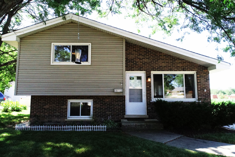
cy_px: 78
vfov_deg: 53.1
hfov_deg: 73.7
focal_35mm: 24
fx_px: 157
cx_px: 118
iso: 1600
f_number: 7.1
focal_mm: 8.8
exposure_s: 1/1000
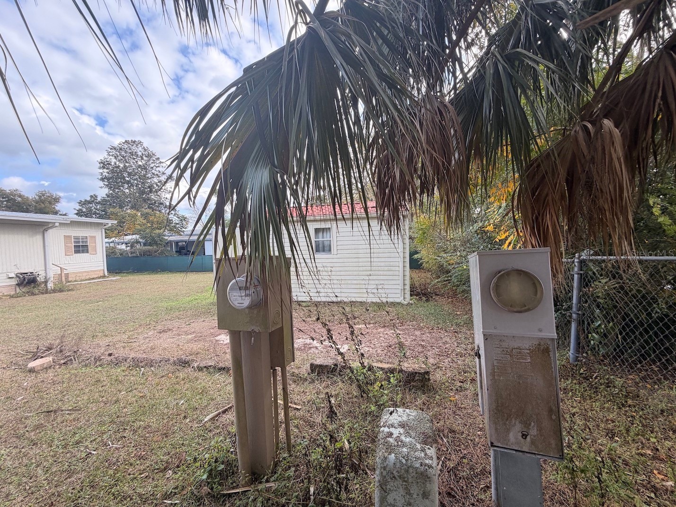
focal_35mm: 14
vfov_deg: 85.7
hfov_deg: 102.1
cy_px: 254
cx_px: 338
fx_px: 273
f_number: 2.2
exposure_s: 1/229
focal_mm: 2.22
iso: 50
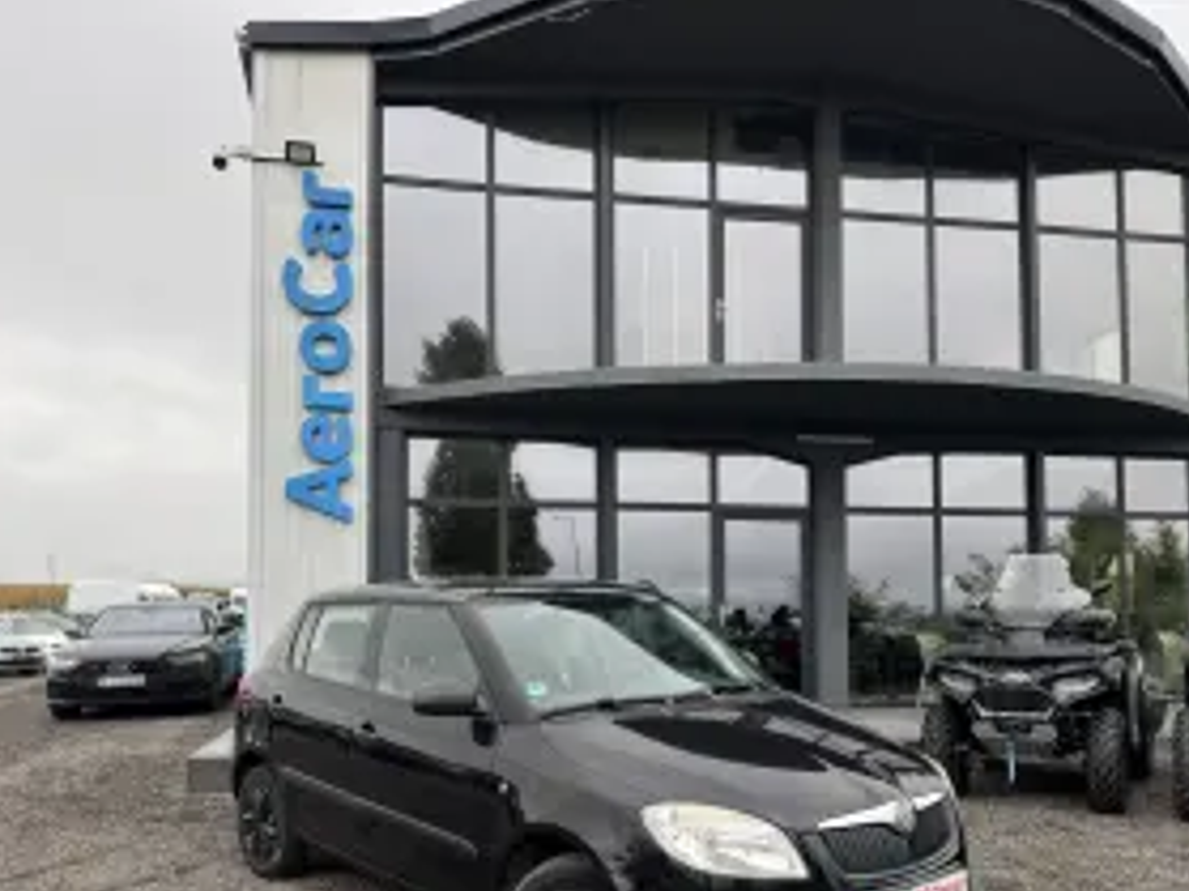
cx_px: 592
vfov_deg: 45.0
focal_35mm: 31
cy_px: 567
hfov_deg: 58.4
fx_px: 1064
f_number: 1.78
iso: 80
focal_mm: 6.76
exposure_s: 1/376
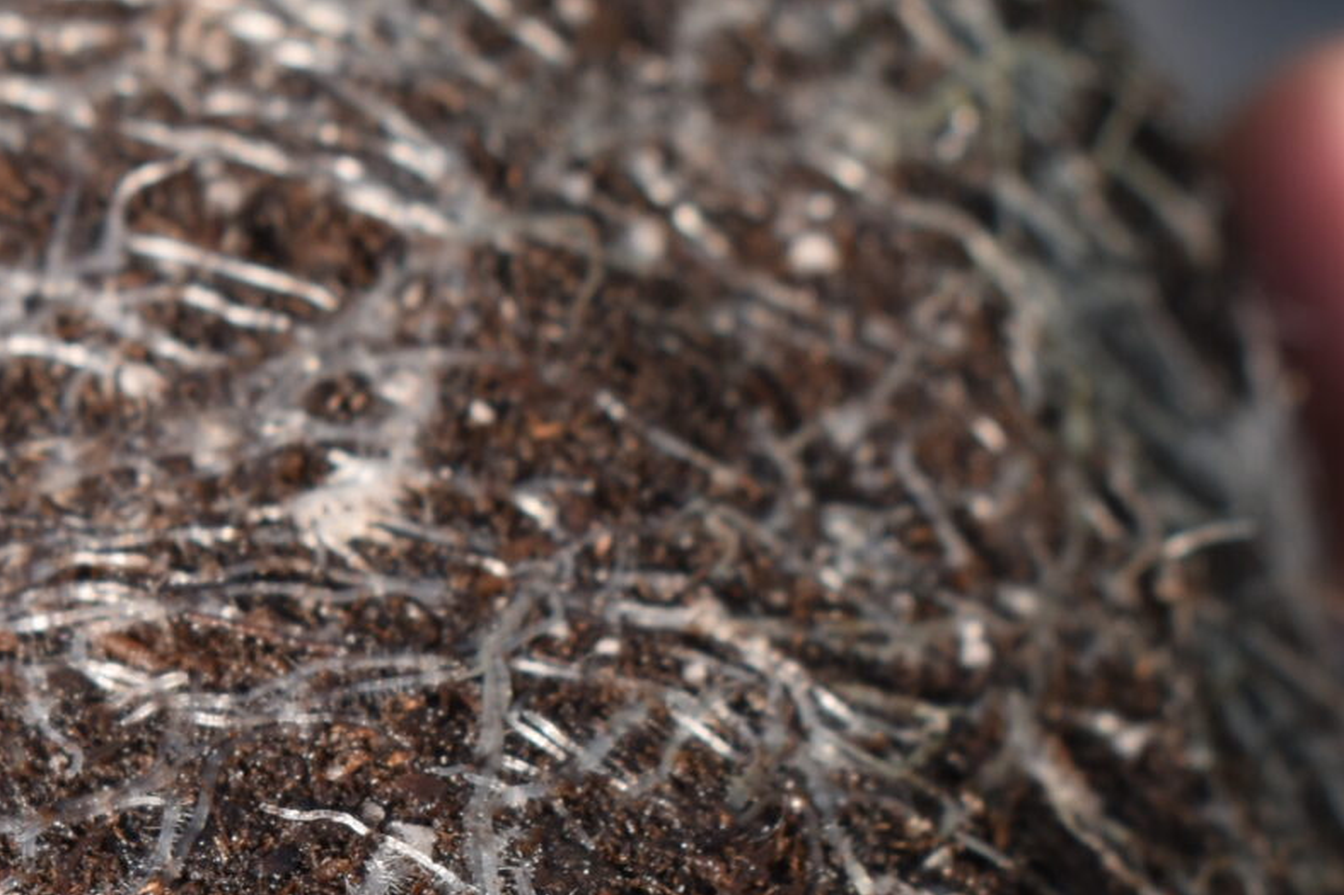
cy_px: 1165
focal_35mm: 171
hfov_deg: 11.9
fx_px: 6368
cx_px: -72
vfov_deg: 7.9
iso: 180
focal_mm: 35
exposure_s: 1/250
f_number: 8
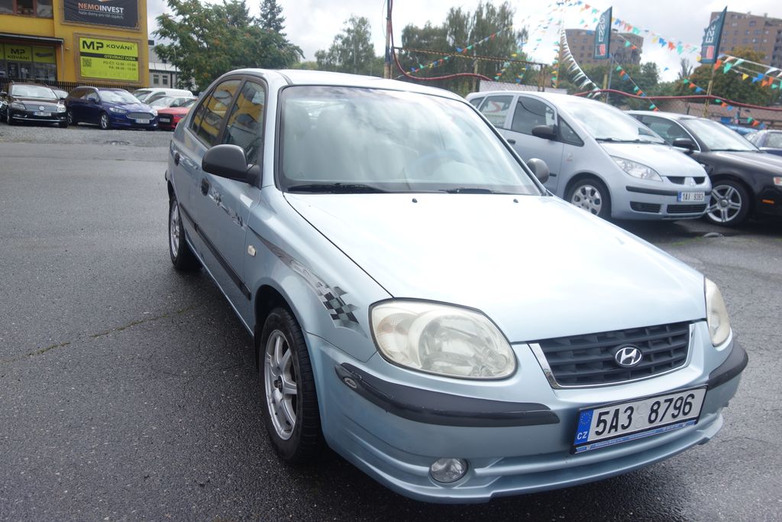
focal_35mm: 28
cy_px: 261
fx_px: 608
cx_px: 391
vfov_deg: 46.4
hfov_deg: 65.5
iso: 125
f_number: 2.2
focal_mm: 10.4
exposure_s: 1/2000
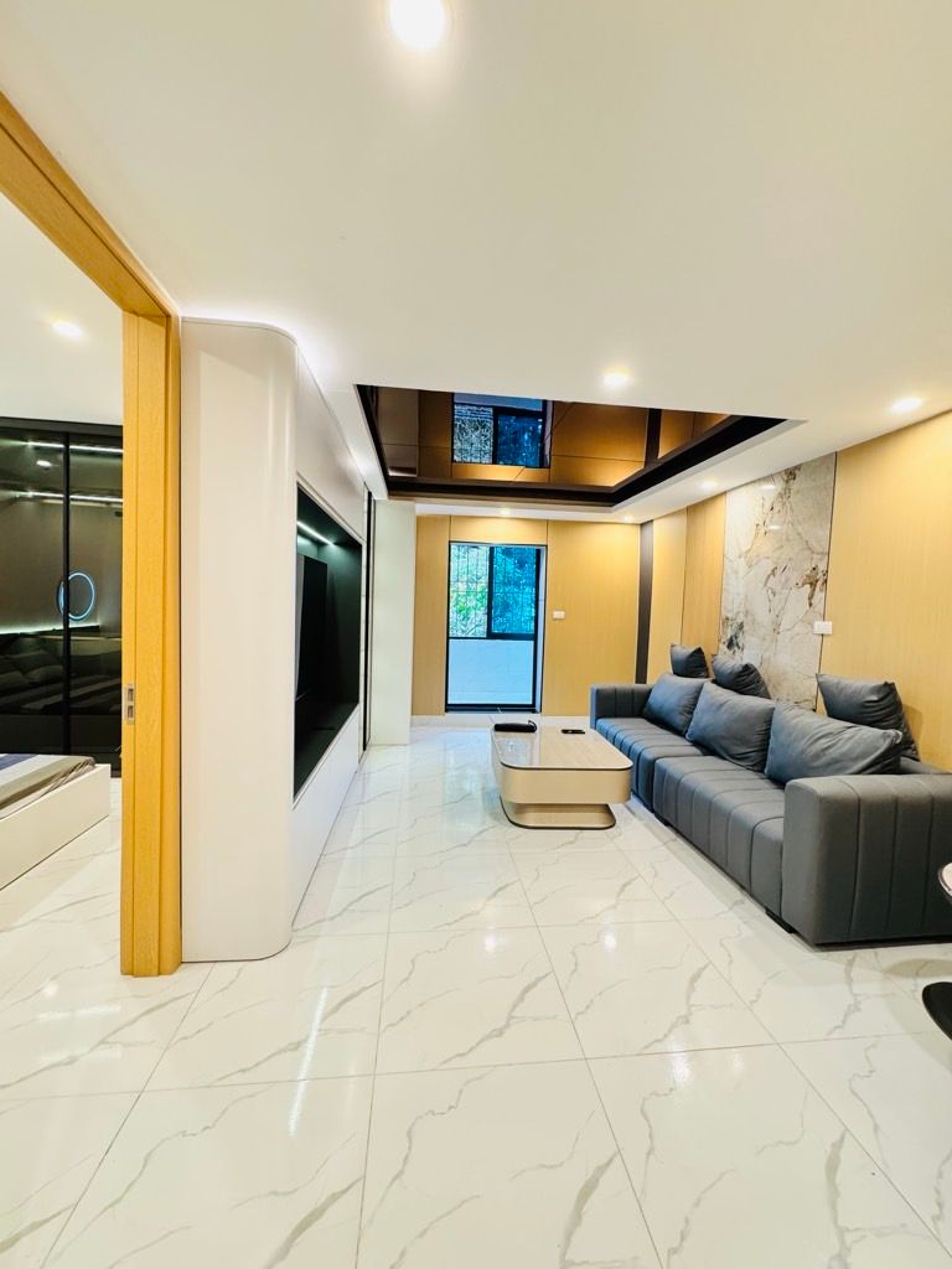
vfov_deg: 102.1
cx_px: 476
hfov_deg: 85.7
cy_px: 634
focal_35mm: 14
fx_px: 513
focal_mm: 2.22
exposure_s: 1/50
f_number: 2.2
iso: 400
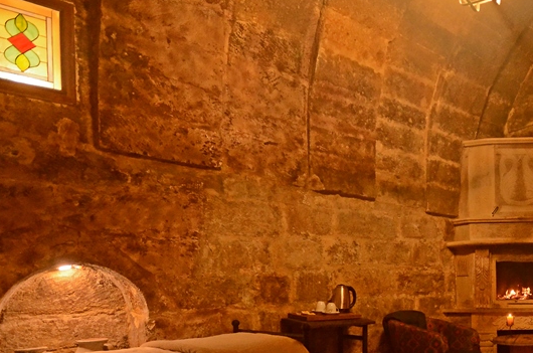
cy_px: 282
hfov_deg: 56.0
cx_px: 470
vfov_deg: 42.8
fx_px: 428
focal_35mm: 29
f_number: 4
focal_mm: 10
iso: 2000
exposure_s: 1/40
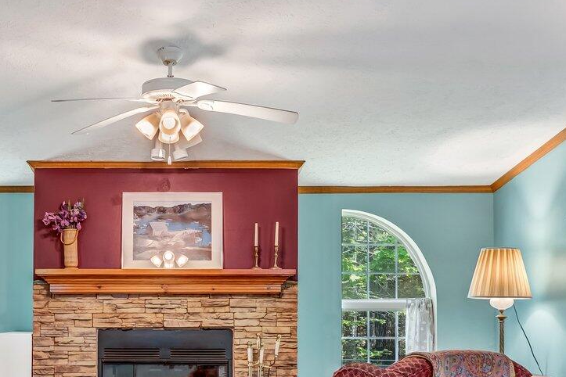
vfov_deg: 25.3
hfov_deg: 37.2
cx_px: 162
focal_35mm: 52
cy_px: 311
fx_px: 824
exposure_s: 1/2
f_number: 8
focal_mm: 18.5
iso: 320
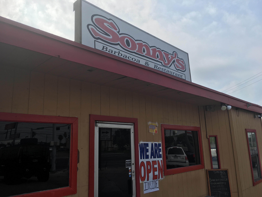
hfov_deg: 61.7
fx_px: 219
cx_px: 131
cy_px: 98
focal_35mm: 29
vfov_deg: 48.2
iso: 25
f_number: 2.2
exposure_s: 1/2079
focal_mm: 4.15
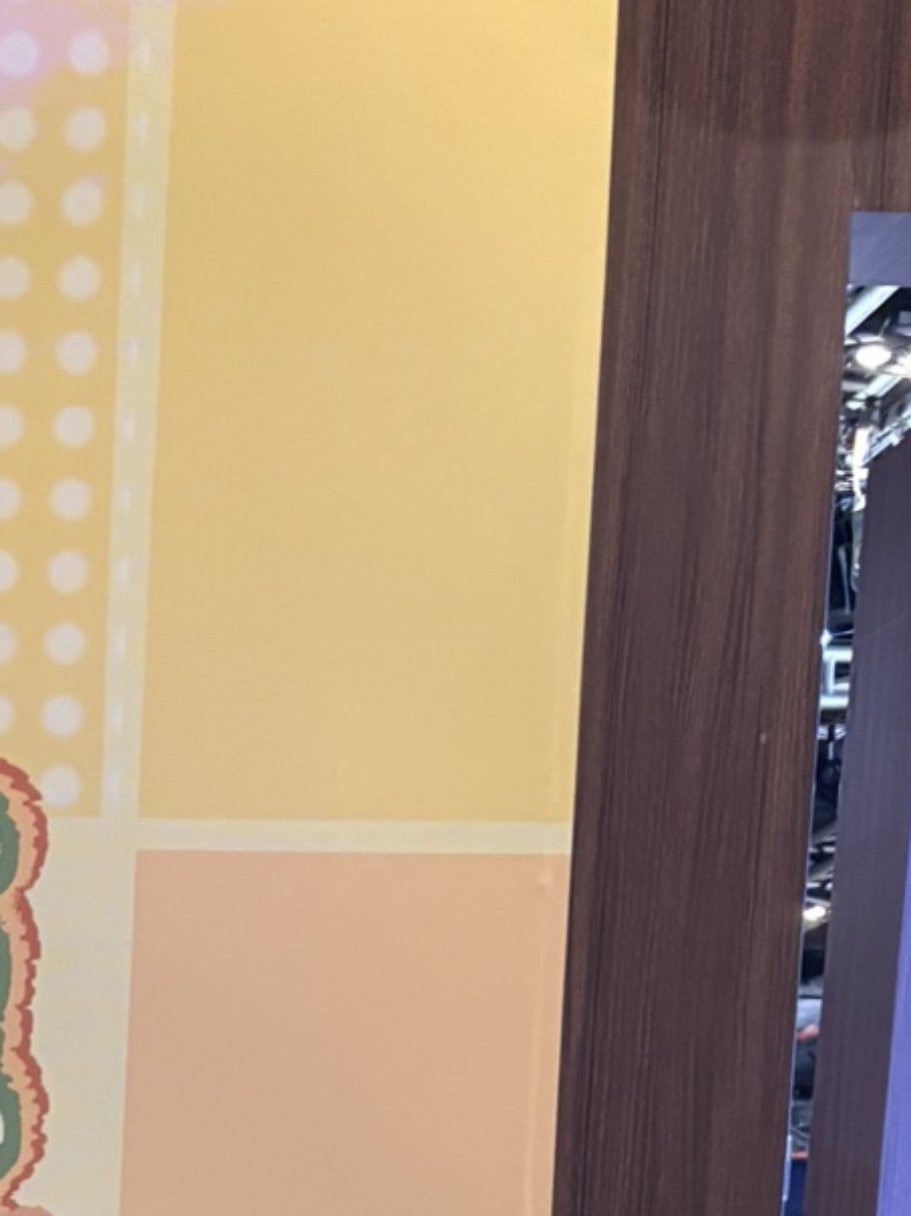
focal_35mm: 86
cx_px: -547
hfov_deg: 15.5
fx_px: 3021
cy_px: 1777
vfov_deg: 20.0
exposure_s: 1/49
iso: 200
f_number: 1.6
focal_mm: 5.96
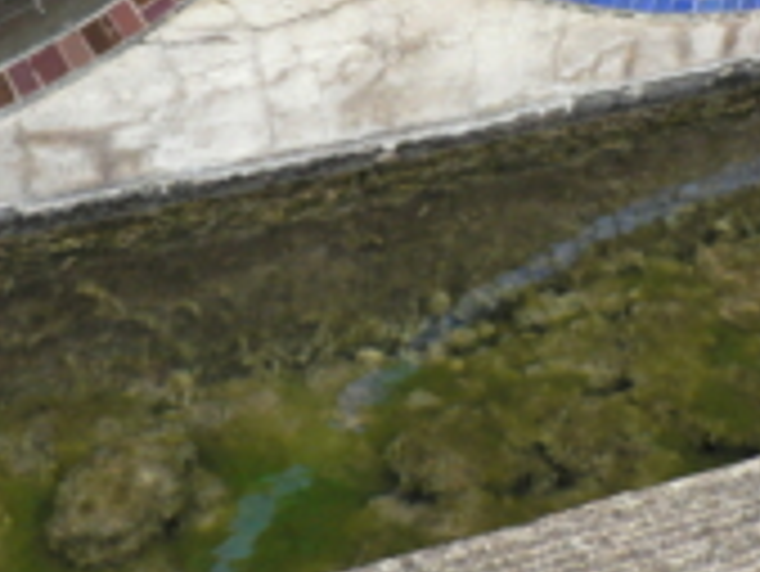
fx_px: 1868
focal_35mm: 85
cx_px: 436
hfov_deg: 23.0
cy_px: -95
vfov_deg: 16.7
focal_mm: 6
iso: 400
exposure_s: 1/400
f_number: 4
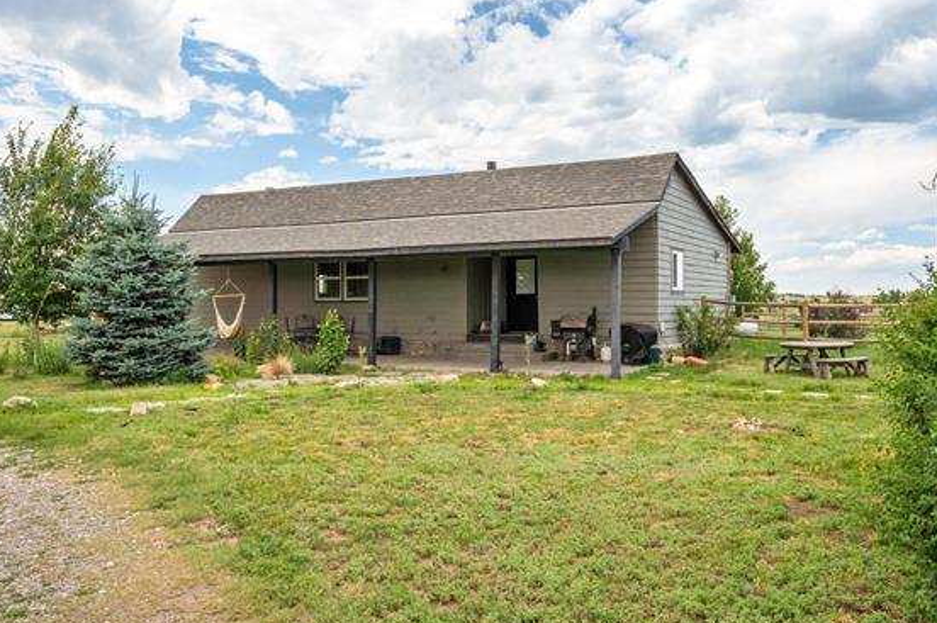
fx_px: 754
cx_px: 504
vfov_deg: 44.8
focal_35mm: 29
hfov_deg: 63.6
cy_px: 273
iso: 400
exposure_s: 1/400
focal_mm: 25
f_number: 6.3
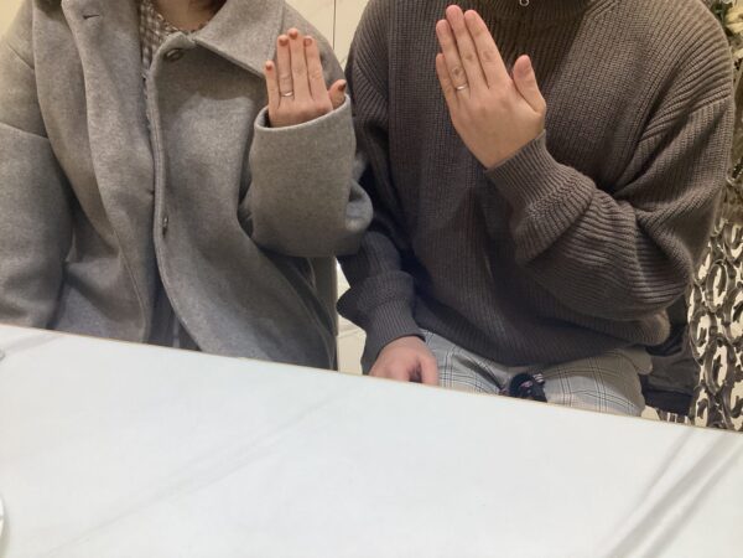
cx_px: 372
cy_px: 279
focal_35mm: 31
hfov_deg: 58.4
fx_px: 665
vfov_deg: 45.4
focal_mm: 3.3
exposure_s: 1/120
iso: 40
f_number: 2.4
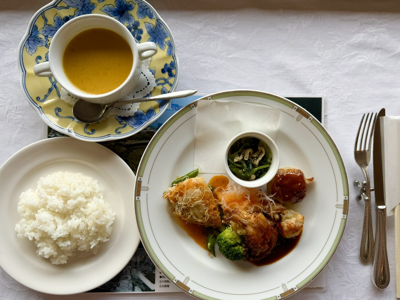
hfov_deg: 71.6
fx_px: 277
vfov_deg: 56.8
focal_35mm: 24
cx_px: 200
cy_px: 150
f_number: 1.78
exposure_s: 1/414
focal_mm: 6.76
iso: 80
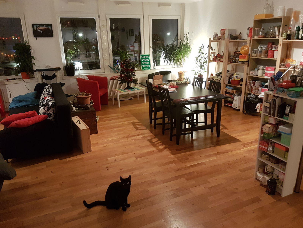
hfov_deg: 67.3
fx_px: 228
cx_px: 152
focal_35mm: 26
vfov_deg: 53.1
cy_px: 114
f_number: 1.7
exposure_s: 1/11
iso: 250
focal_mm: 4.2
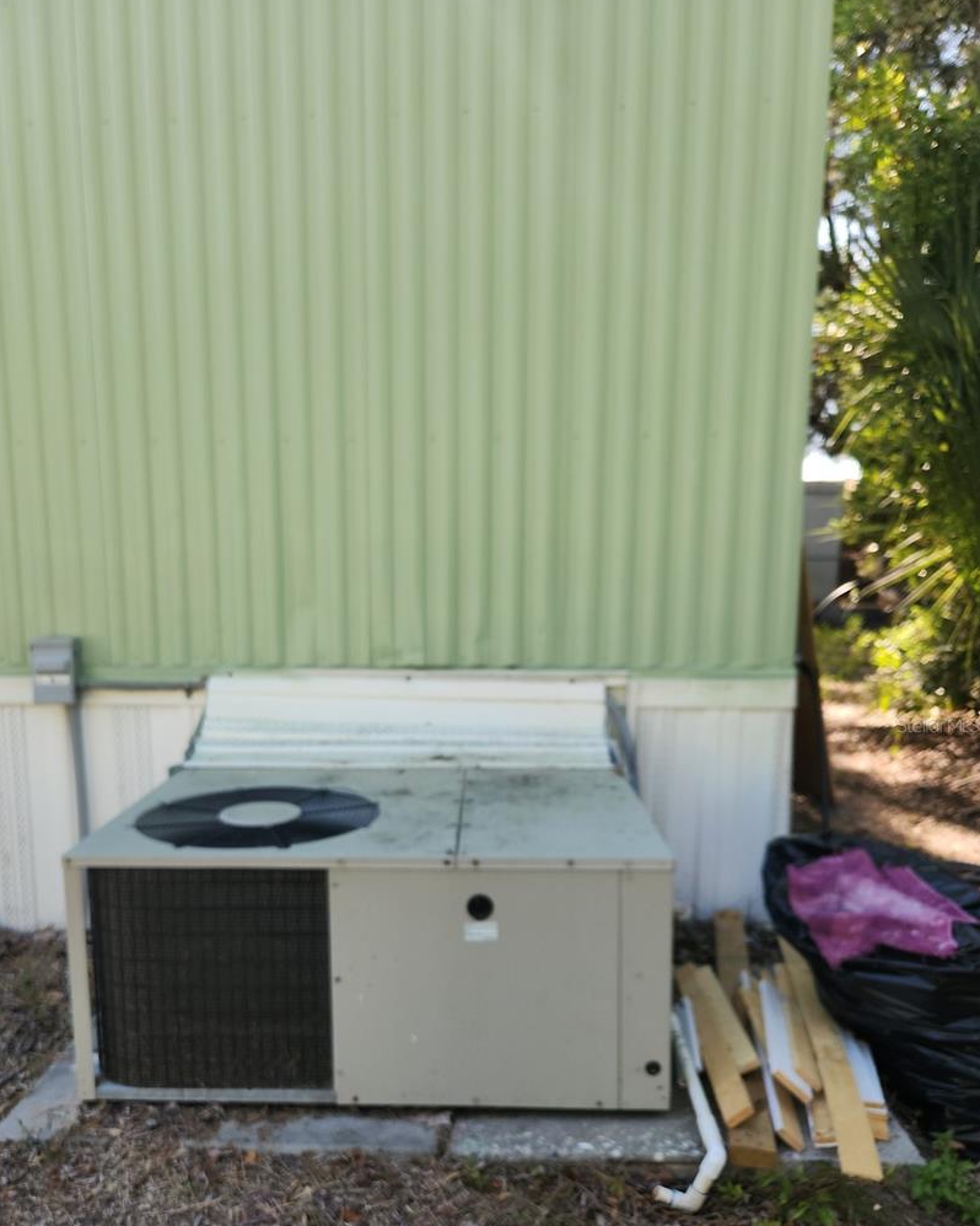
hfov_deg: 53.0
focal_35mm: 27
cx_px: 431
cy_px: 725
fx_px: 979
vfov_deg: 63.6
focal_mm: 5.4
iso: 20
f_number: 1.8
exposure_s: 1/194
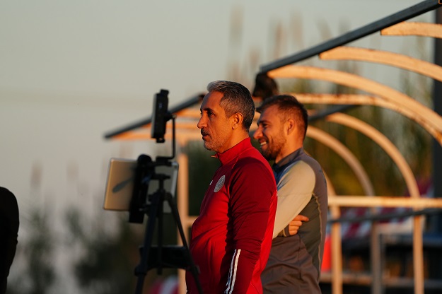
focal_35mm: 496
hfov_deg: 4.2
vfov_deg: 2.8
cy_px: 147
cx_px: 221
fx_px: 6086
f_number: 6.3
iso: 1250
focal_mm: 496
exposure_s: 1/2000
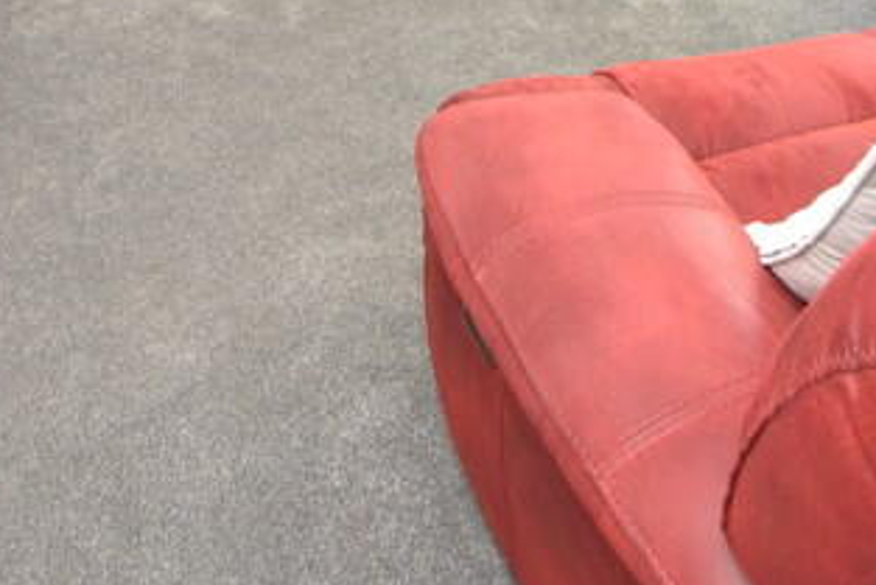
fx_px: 1193
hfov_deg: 40.3
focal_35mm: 49
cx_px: 414
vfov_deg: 22.6
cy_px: -287
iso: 800
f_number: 4.5
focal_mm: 10
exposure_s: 1/80
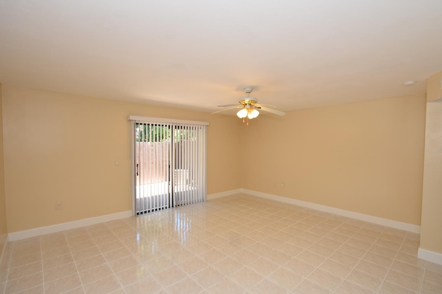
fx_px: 196
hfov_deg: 96.7
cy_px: 150
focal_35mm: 16
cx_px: 229
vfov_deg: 73.7
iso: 200
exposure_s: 1/60
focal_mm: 10
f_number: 4
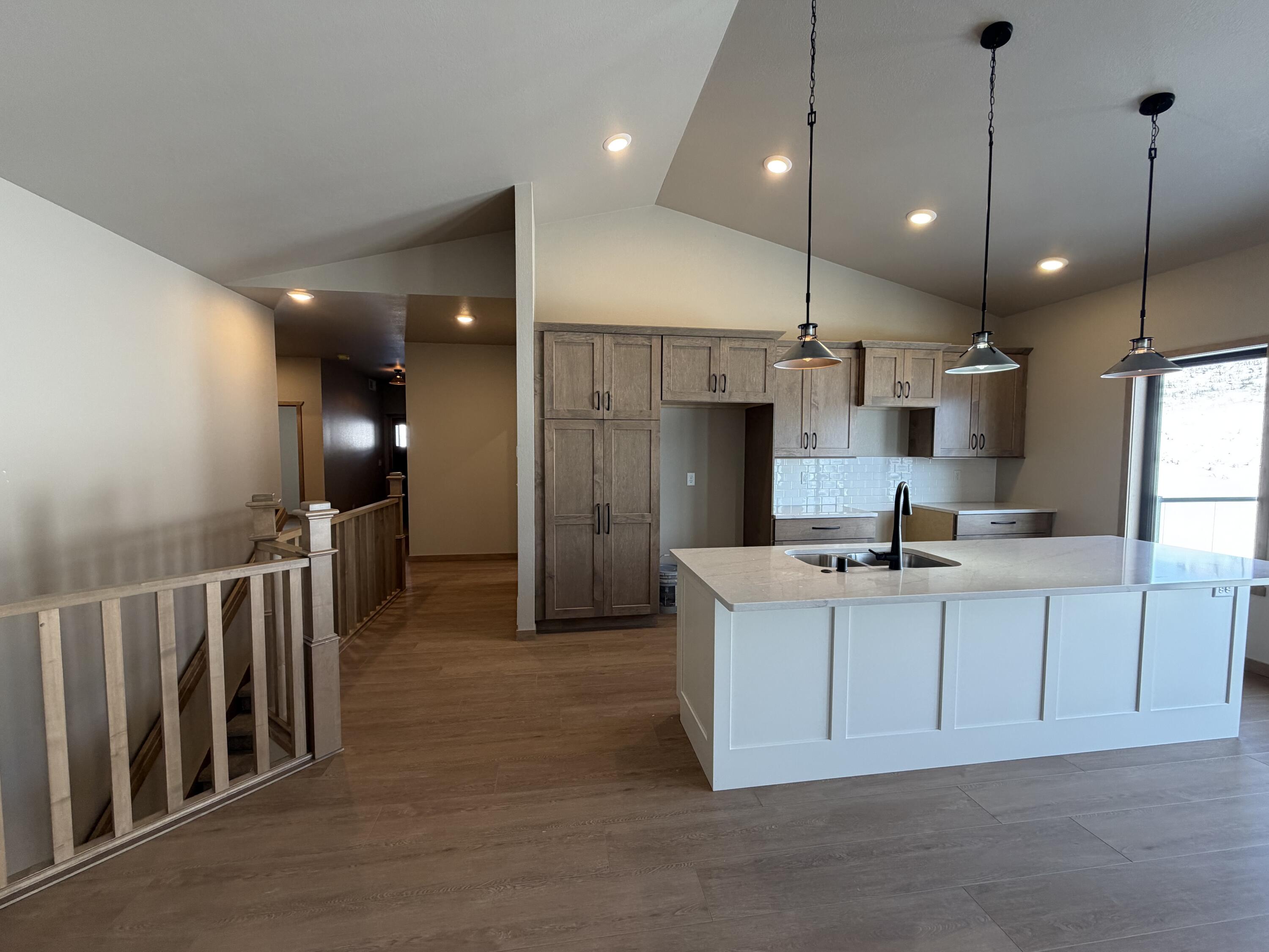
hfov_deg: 102.1
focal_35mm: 14
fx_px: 513
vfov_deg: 85.7
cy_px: 476
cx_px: 634
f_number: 2.2
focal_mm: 2.22
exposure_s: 1/120
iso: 200
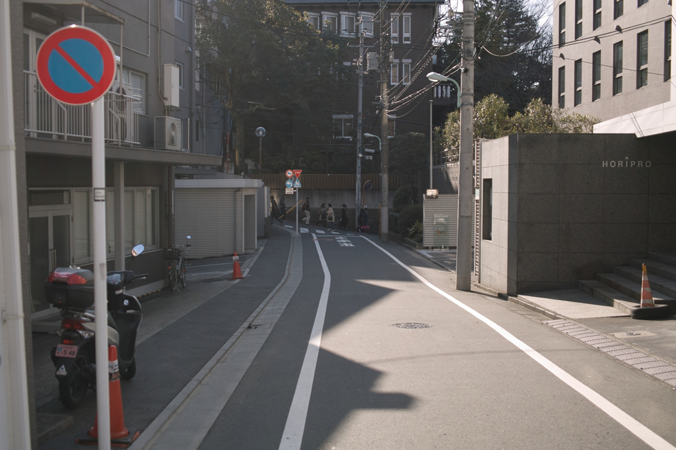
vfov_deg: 32.6
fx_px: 770
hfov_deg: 47.4
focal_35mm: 41
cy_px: 225
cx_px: 338
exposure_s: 1/500
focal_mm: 24.2
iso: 100
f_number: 2.8
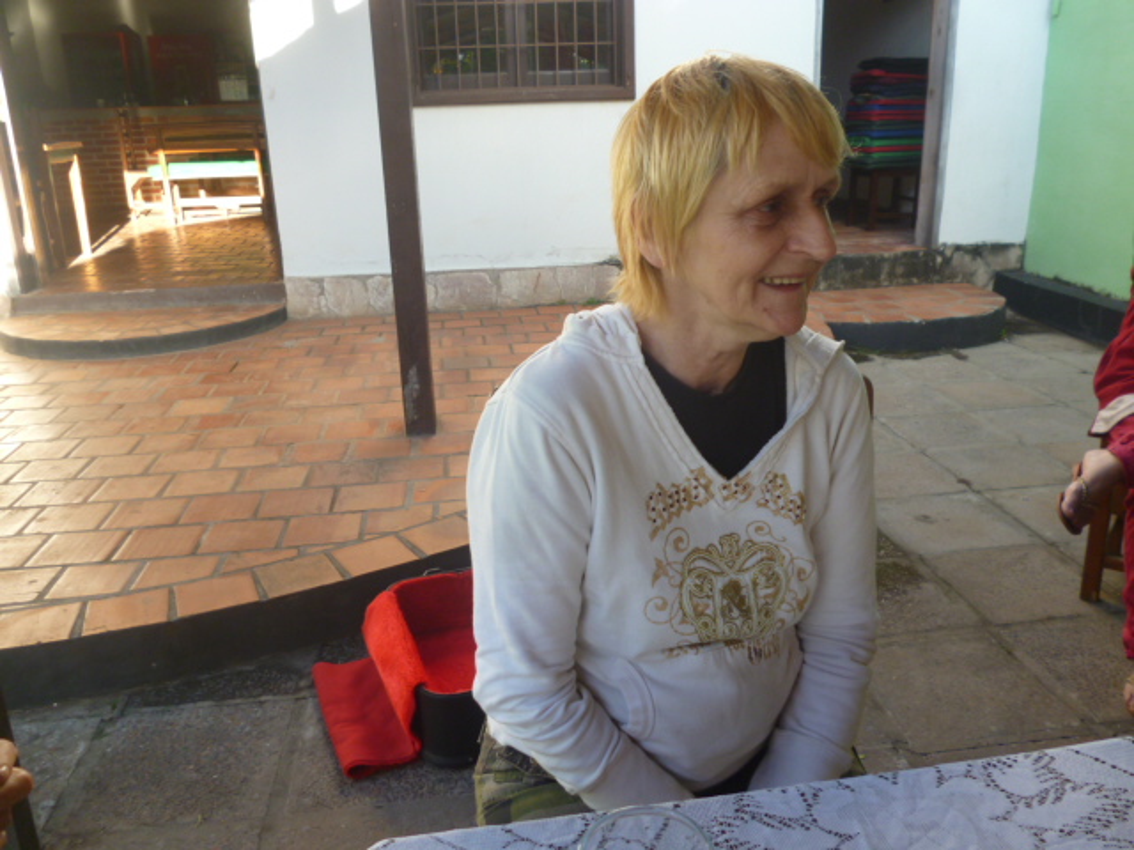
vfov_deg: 49.7
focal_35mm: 28
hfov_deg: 63.4
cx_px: 567
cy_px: 425
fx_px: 917
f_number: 3.1
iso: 100
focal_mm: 5
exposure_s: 1/80
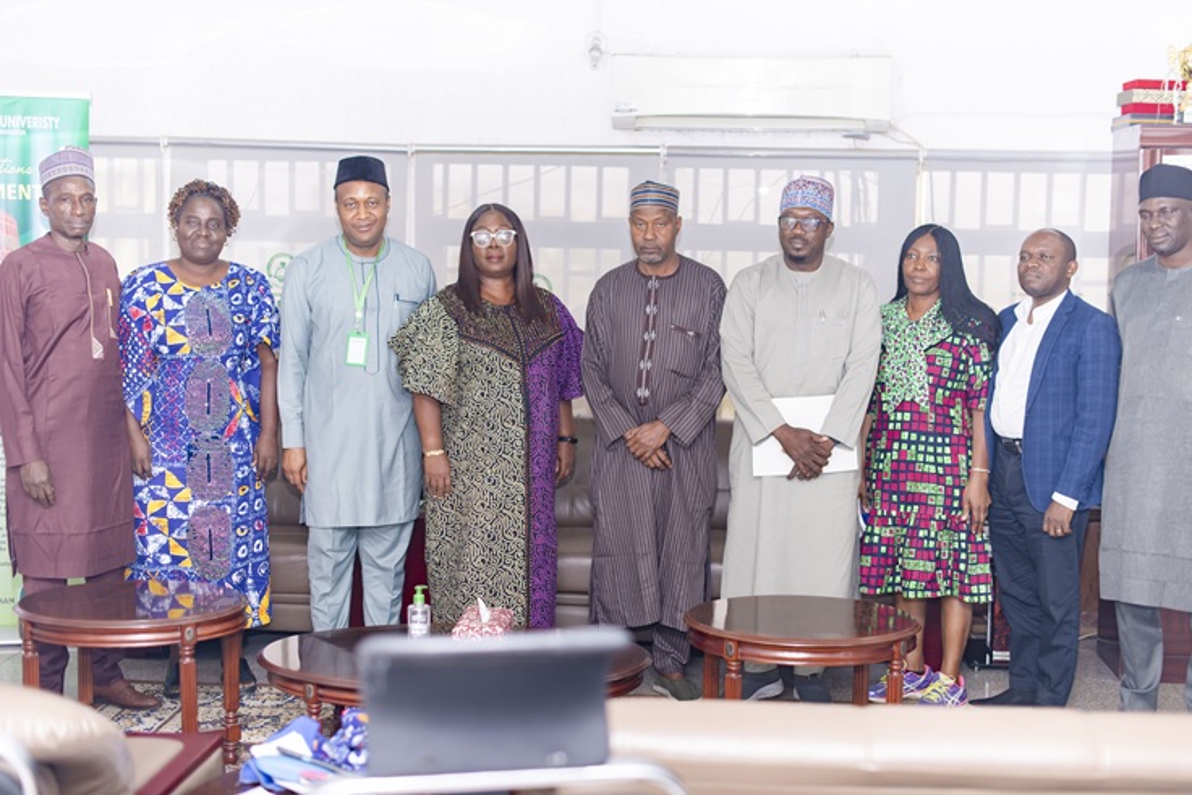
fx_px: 1656
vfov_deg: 27.0
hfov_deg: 39.6
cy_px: 398
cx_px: 596
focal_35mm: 50
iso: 200
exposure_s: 1/320
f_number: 1.4
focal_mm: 50
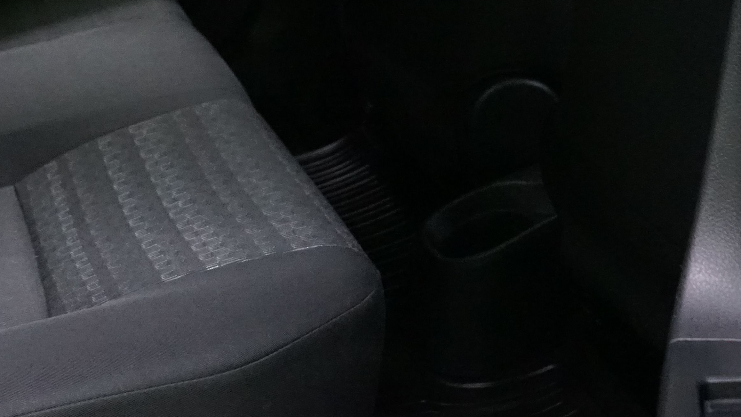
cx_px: -35
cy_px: -86
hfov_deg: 26.1
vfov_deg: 15.3
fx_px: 1493
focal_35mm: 76
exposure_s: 1/60
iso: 6400
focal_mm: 28
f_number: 6.3
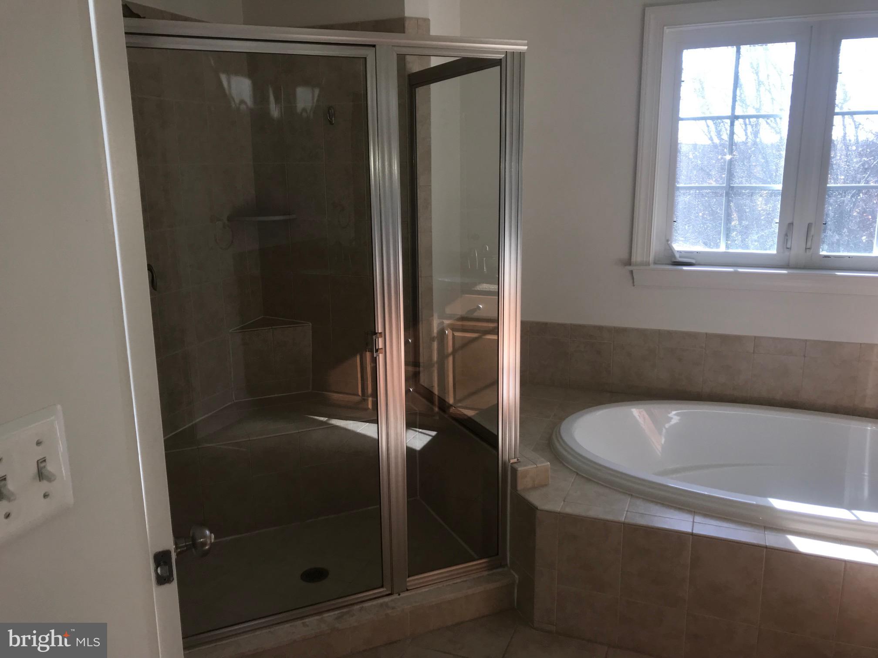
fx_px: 710
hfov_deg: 63.4
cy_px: 329
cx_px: 439
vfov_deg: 49.7
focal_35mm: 28
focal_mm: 3.99
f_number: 1.8
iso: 20
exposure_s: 1/135
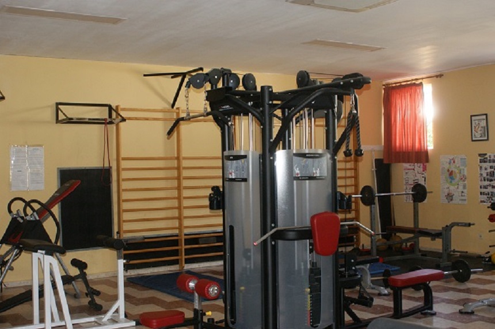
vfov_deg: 29.8
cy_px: 164
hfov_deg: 43.7
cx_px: 248
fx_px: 618
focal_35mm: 45
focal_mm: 30
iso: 400
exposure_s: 1/60
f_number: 5
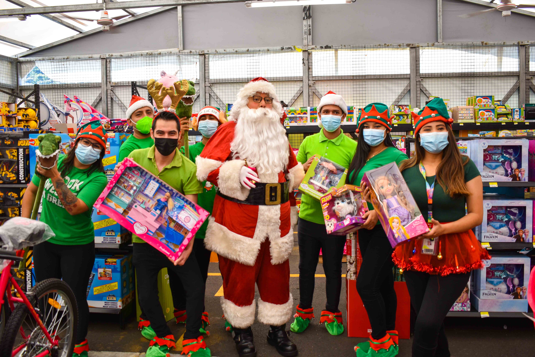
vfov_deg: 38.4
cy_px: 178
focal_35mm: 34
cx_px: 268
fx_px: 513
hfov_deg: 55.1
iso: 180
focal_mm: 23
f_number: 3.8
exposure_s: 1/100
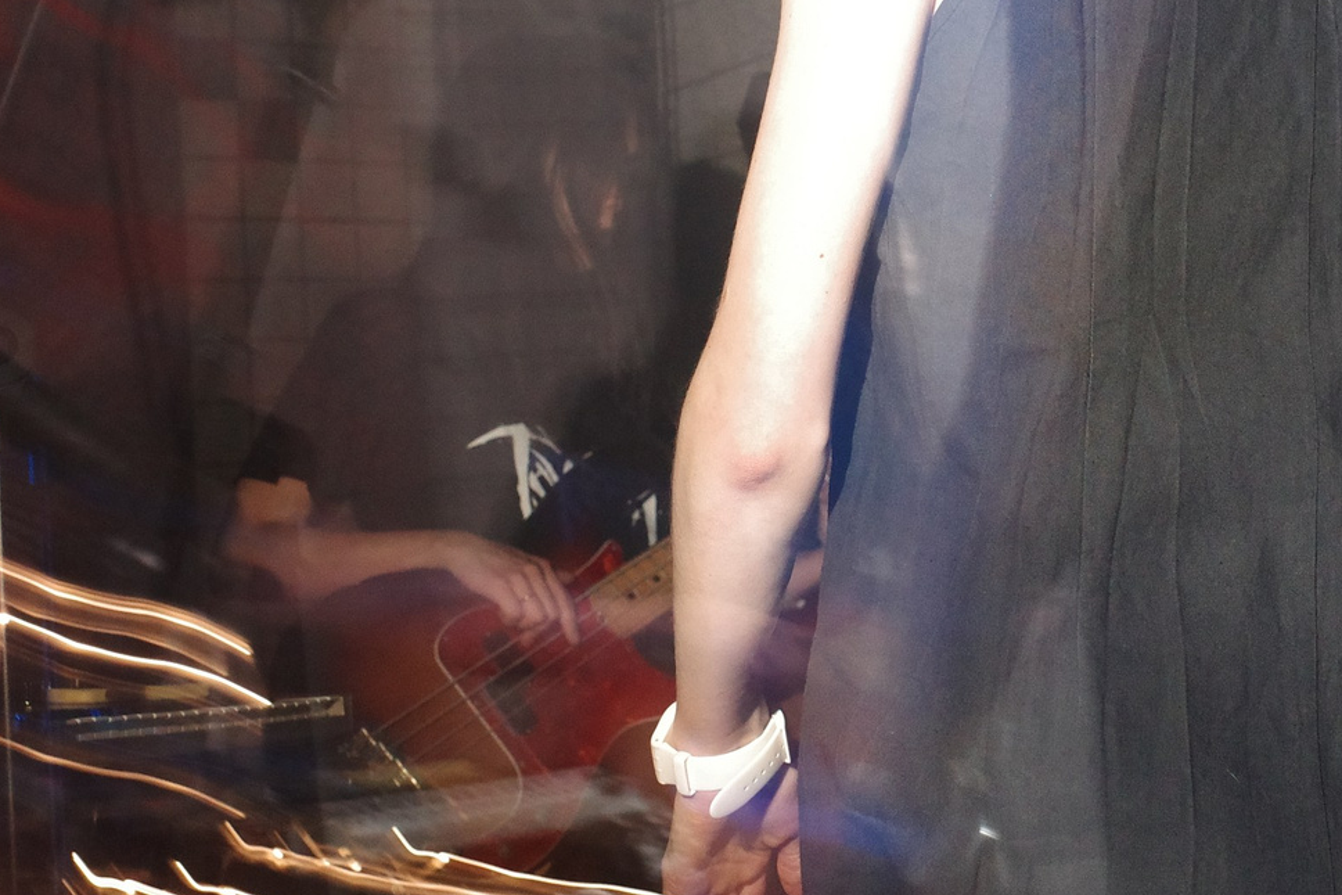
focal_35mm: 74
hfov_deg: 26.8
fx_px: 2758
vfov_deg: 18.1
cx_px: 1087
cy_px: 52
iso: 1600
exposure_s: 1/25
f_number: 4.5
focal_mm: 18.3
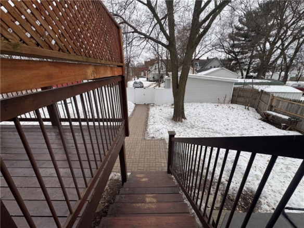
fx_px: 123
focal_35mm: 14
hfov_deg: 102.1
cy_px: 114
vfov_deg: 85.7
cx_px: 152
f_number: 2.2
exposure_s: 1/99
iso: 64
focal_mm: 2.22
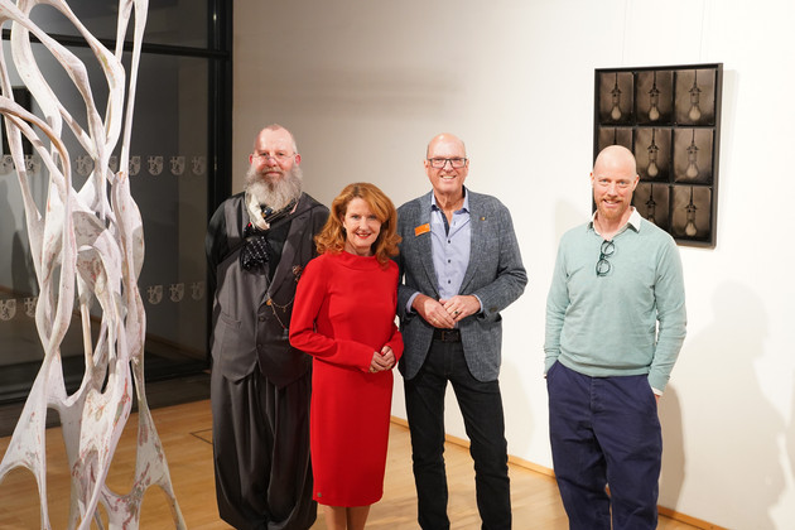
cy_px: 265
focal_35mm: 45
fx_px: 994
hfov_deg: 43.6
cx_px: 398
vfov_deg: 29.9
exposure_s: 1/160
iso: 4000
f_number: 5.6
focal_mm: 45
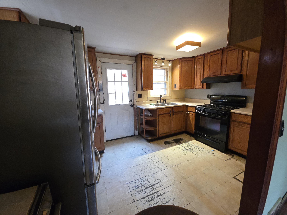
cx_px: 144
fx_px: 108
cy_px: 108
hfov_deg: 106.2
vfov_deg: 89.9
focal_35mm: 13
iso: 400
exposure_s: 1/60
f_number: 1.9
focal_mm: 2.2
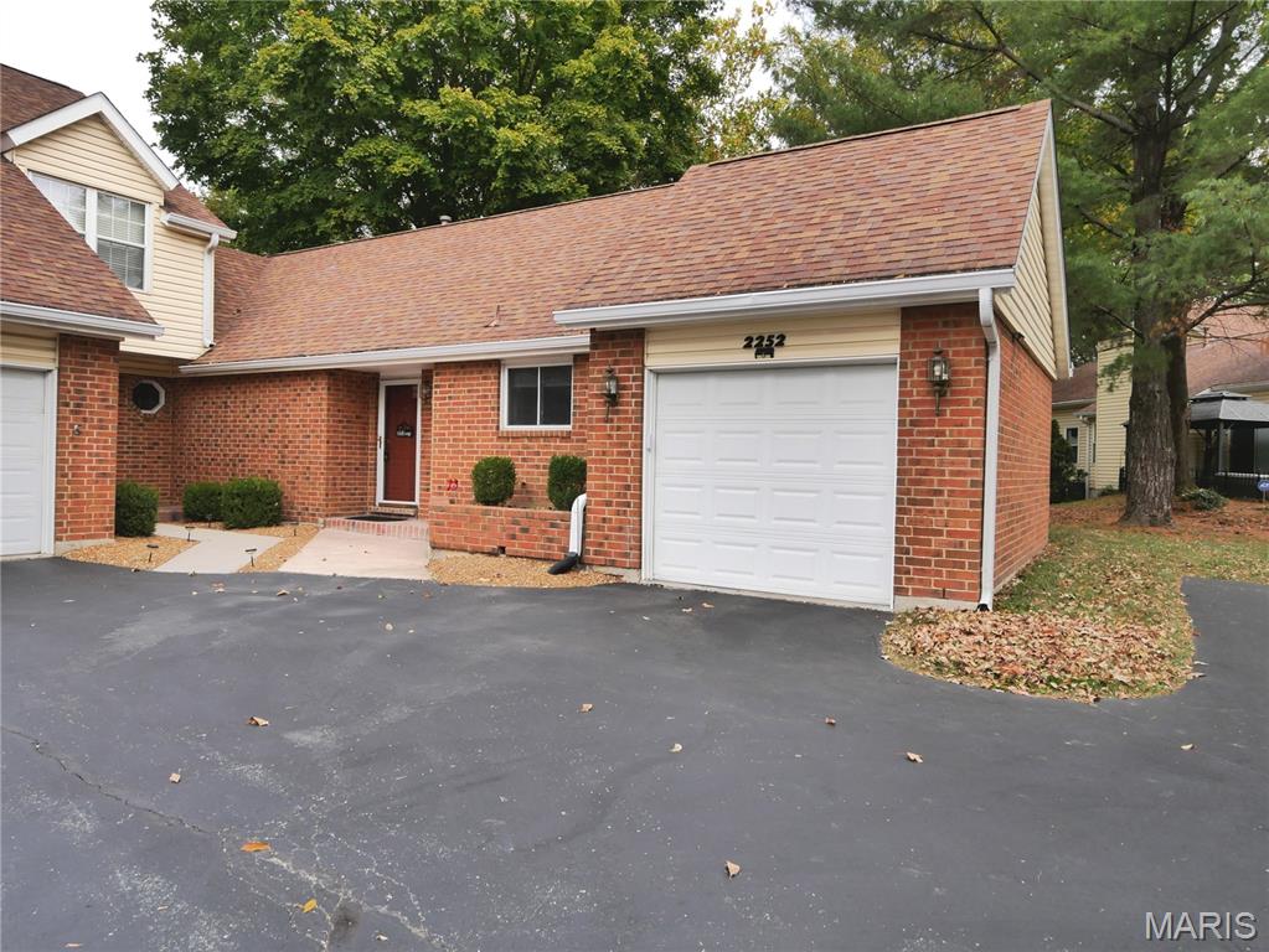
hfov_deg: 87.7
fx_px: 660
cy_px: 476
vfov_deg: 71.6
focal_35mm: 18
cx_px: 634
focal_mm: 9
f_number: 5.6
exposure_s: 1/250
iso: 800
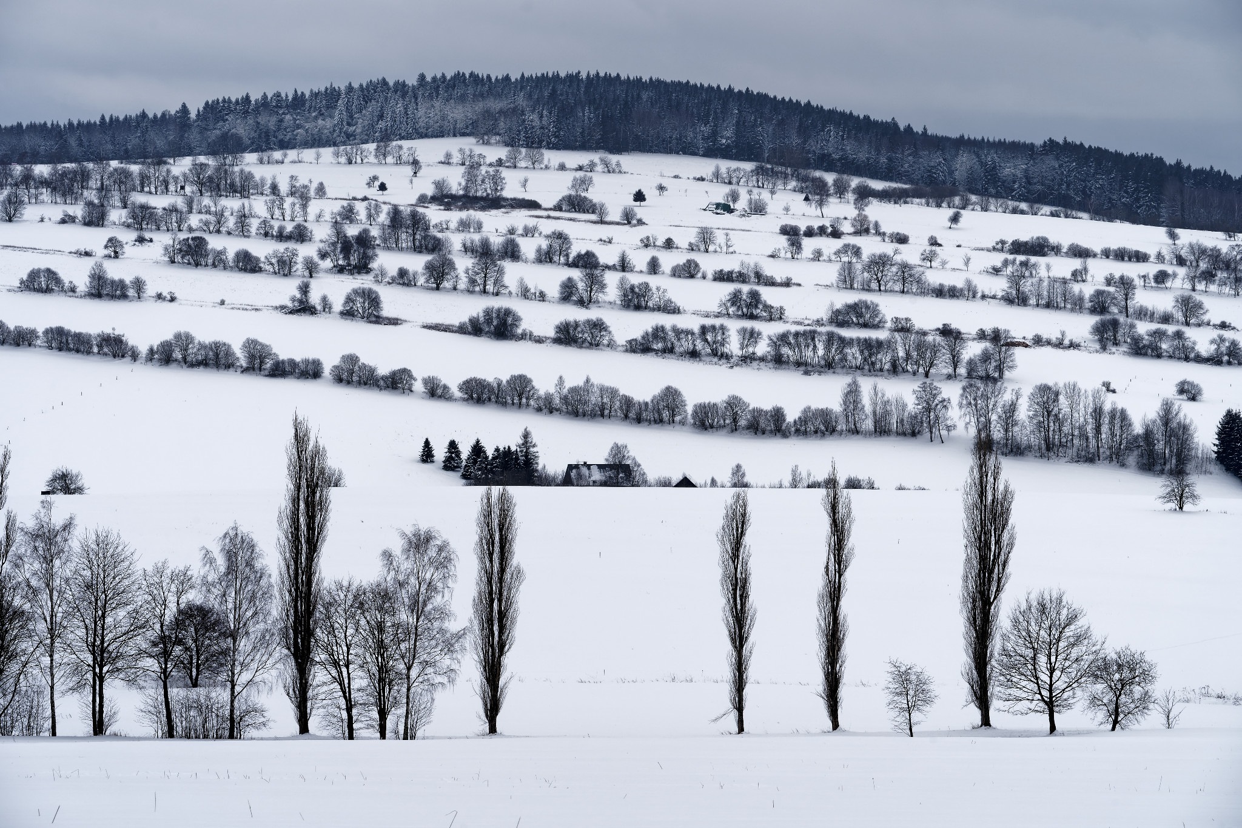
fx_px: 4077
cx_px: 621
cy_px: 414
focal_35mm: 118
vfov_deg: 11.6
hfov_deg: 17.3
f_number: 14
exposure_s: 1/15
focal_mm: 118.2
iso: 200
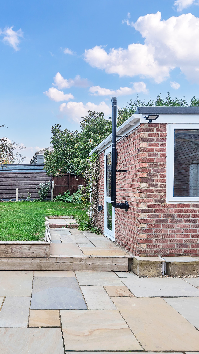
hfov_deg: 48.0
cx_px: 54
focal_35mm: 23
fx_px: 216
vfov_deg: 78.2
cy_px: 202
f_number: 8
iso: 100
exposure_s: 1/100
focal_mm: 12
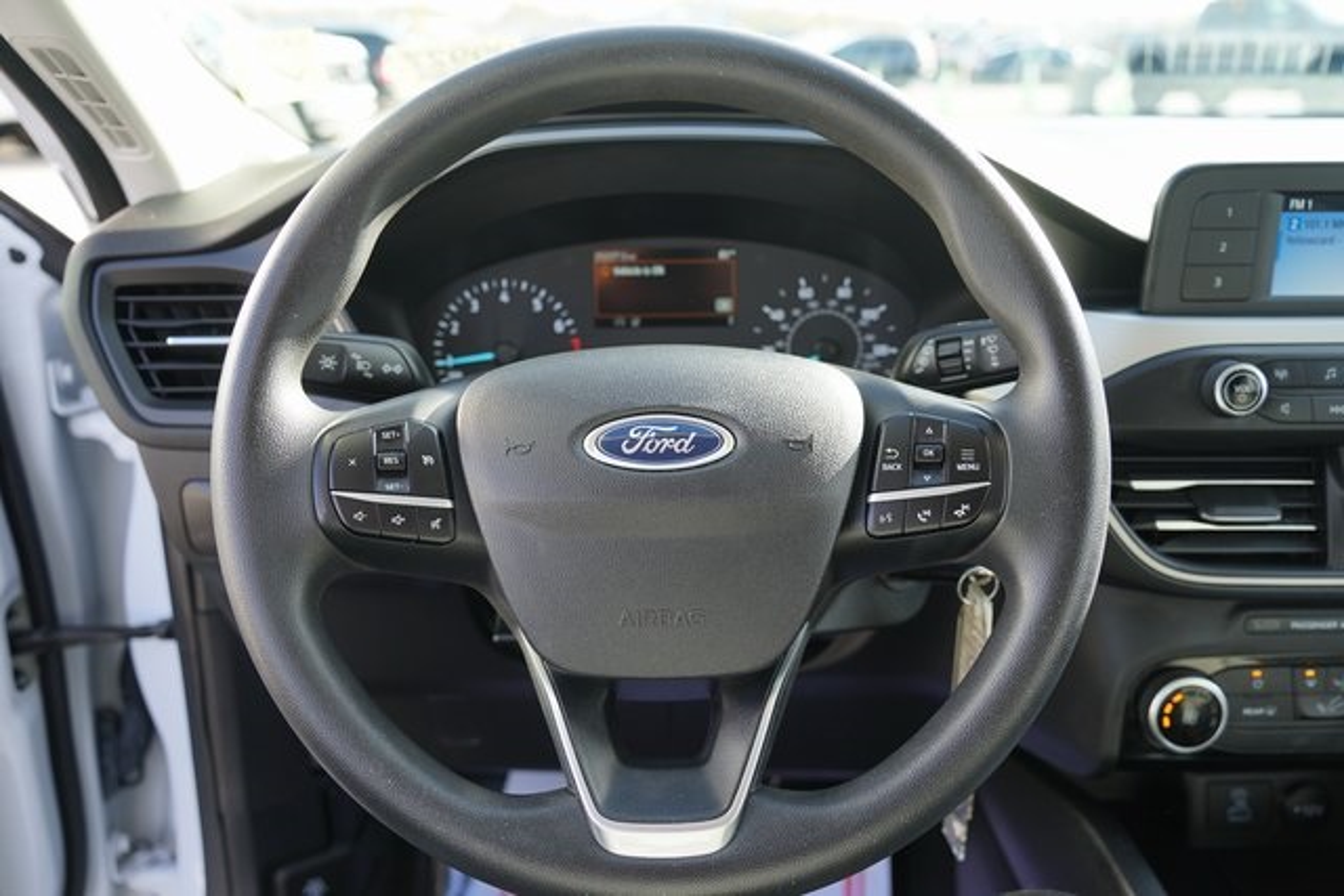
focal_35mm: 28
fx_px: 1046
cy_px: 448
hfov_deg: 65.5
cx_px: 672
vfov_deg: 46.4
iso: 100
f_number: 4.5
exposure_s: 1/60
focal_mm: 28
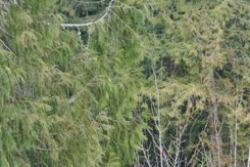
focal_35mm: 160
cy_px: 193
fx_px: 1110
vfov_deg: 8.5
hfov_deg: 12.3
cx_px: 367
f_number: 3.5
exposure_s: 1/40
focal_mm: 10.26
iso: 100
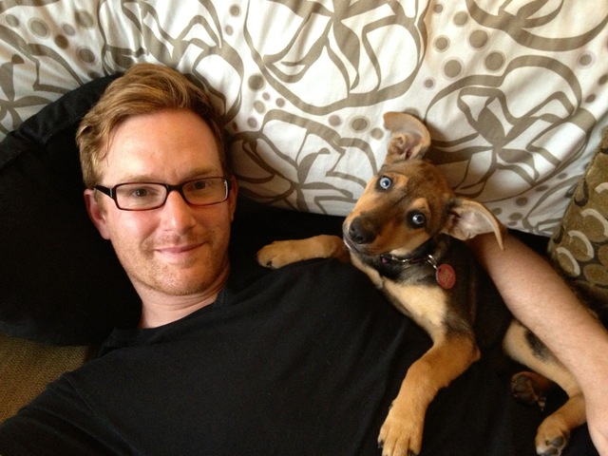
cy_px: 228
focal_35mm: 35
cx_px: 304
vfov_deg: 40.7
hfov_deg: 52.6
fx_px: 615
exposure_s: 1/17
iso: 400
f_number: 2.4
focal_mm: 4.28
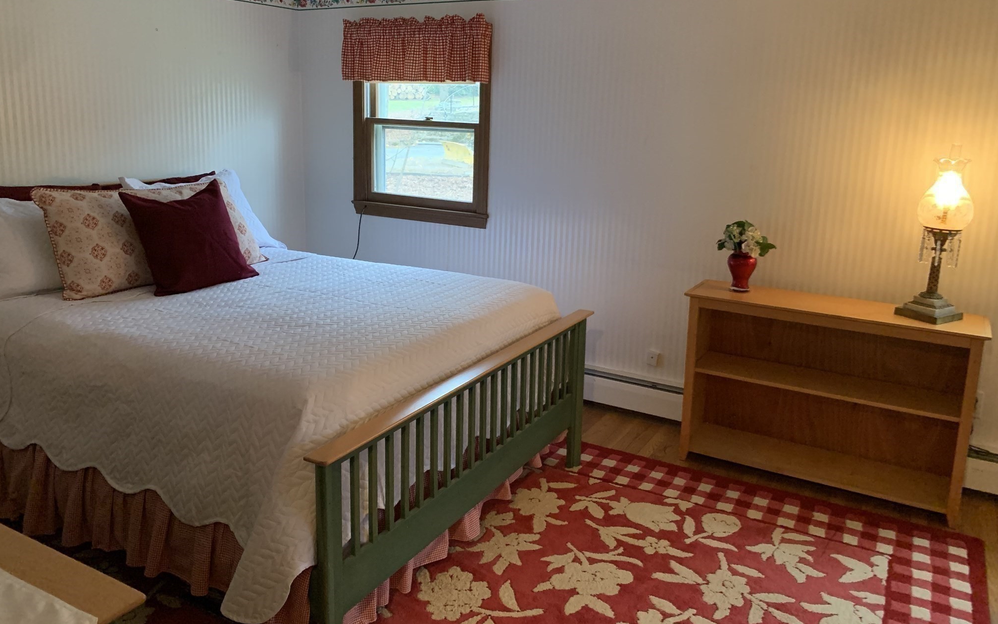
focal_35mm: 28
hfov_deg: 66.5
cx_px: 496
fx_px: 762
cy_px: 255
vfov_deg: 44.3
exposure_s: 1/40
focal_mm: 4.25
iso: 400
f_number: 1.8
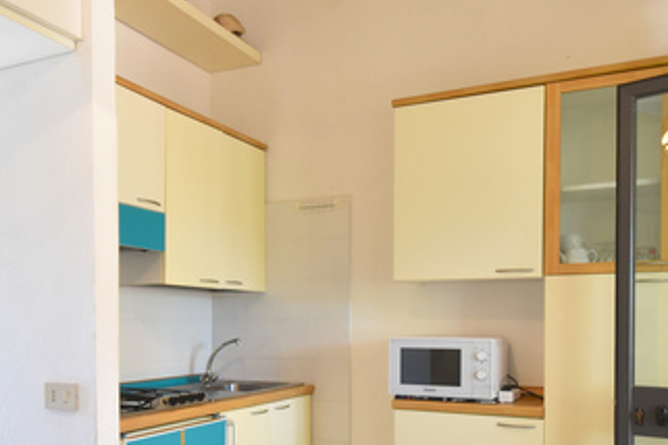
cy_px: 337
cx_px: 304
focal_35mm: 35
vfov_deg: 36.9
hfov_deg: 54.4
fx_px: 649
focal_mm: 10
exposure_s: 1/2.5
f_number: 11
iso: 400
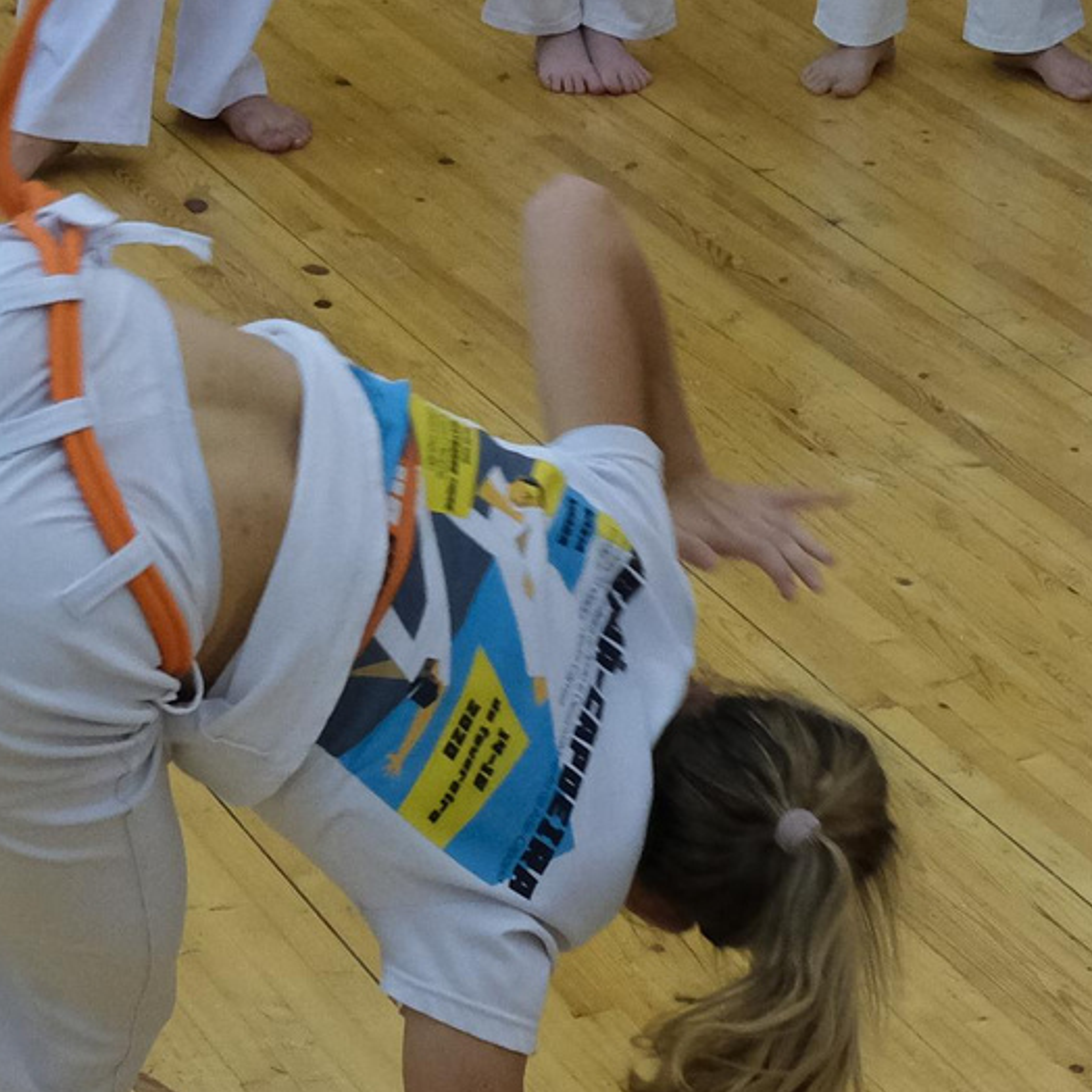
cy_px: 297
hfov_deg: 12.7
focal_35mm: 137
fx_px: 4890
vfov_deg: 12.7
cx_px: 646
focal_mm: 22.1
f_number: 4.2
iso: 2500
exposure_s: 1/320
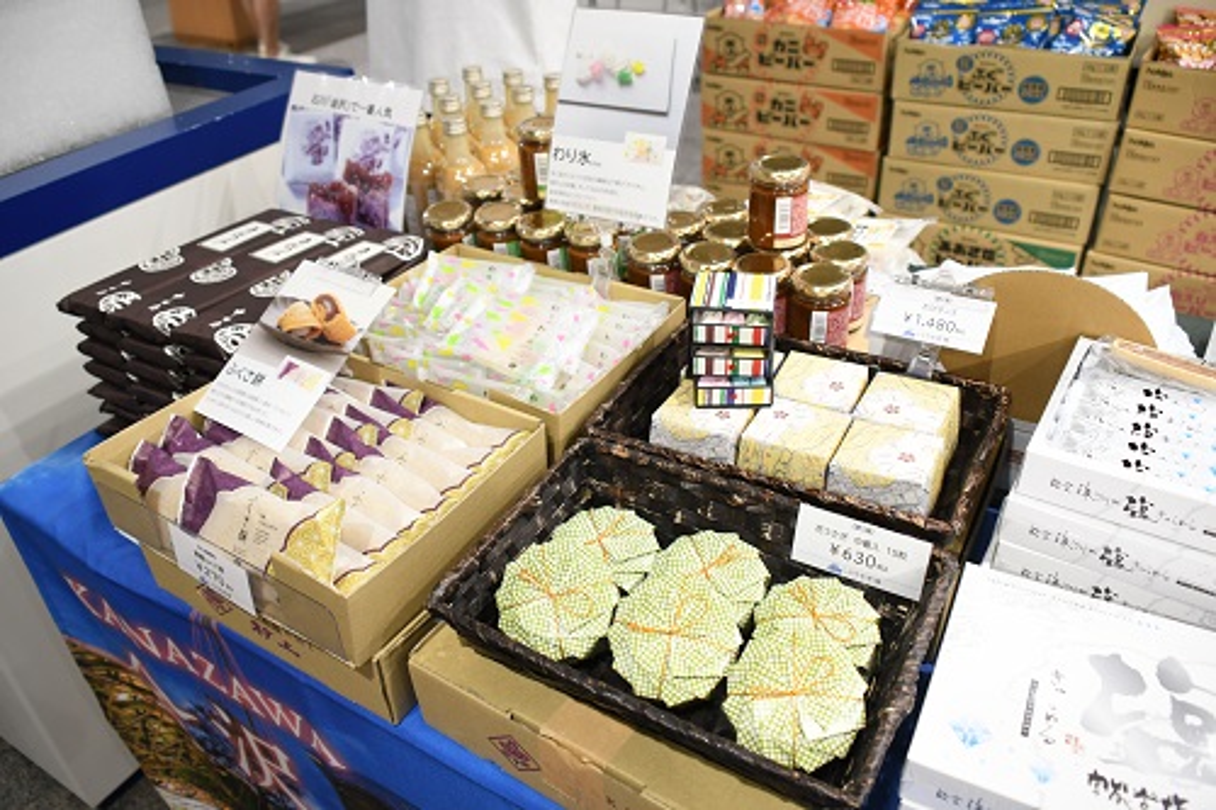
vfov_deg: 47.9
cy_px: 405
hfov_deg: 67.4
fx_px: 912
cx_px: 608
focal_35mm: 27
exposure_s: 1/30
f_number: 3.5
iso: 400
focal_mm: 18
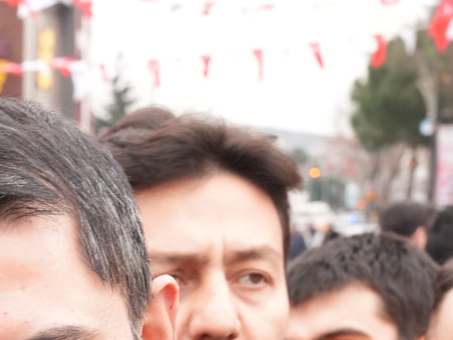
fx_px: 2316
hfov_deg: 11.0
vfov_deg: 8.2
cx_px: -44
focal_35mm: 177
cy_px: 548
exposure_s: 1/200
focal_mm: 47
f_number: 8
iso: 1000
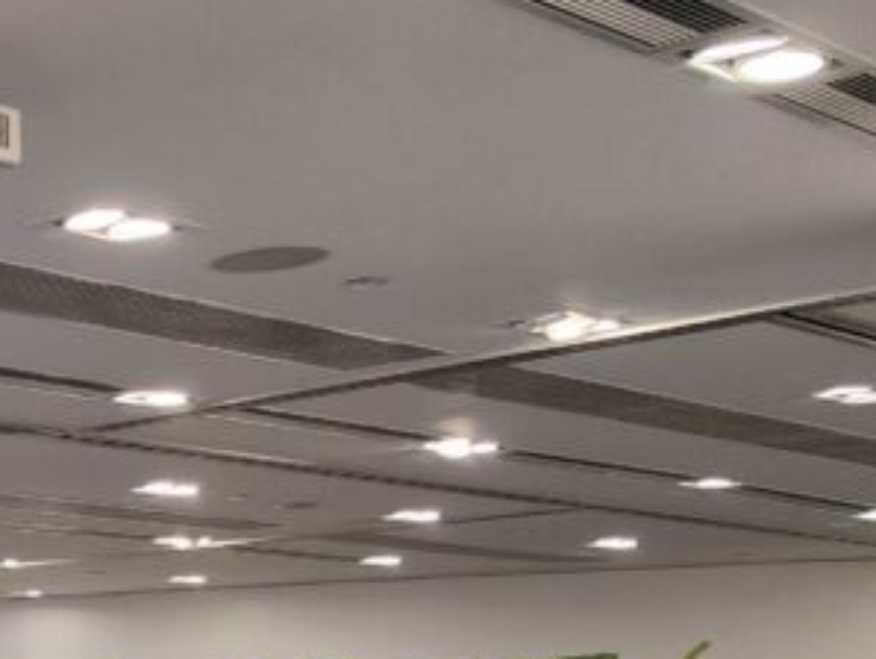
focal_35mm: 79
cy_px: 603
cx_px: -576
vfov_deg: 18.4
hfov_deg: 19.9
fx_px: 2001
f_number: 1.8
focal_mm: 6.4
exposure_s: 1/100
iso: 100
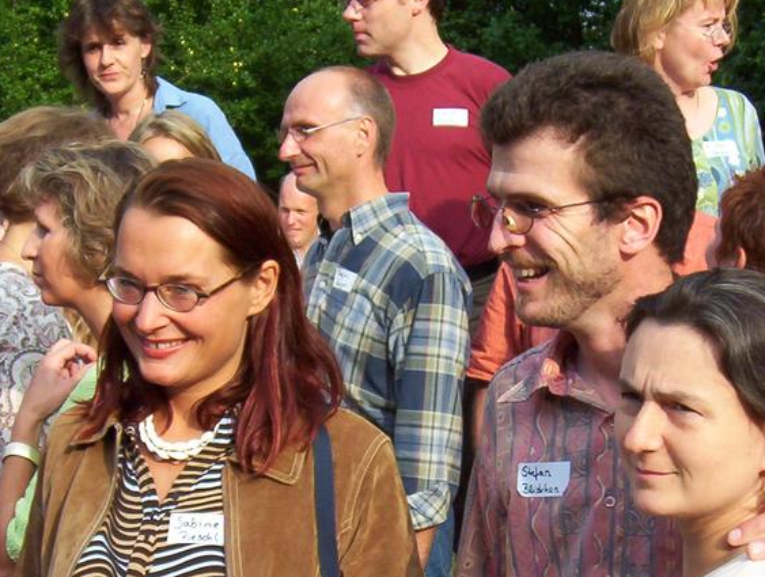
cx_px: 342
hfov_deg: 22.4
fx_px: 1927
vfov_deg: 17.0
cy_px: 416
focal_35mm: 87
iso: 100
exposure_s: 1/657
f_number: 3.16
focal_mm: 7.88
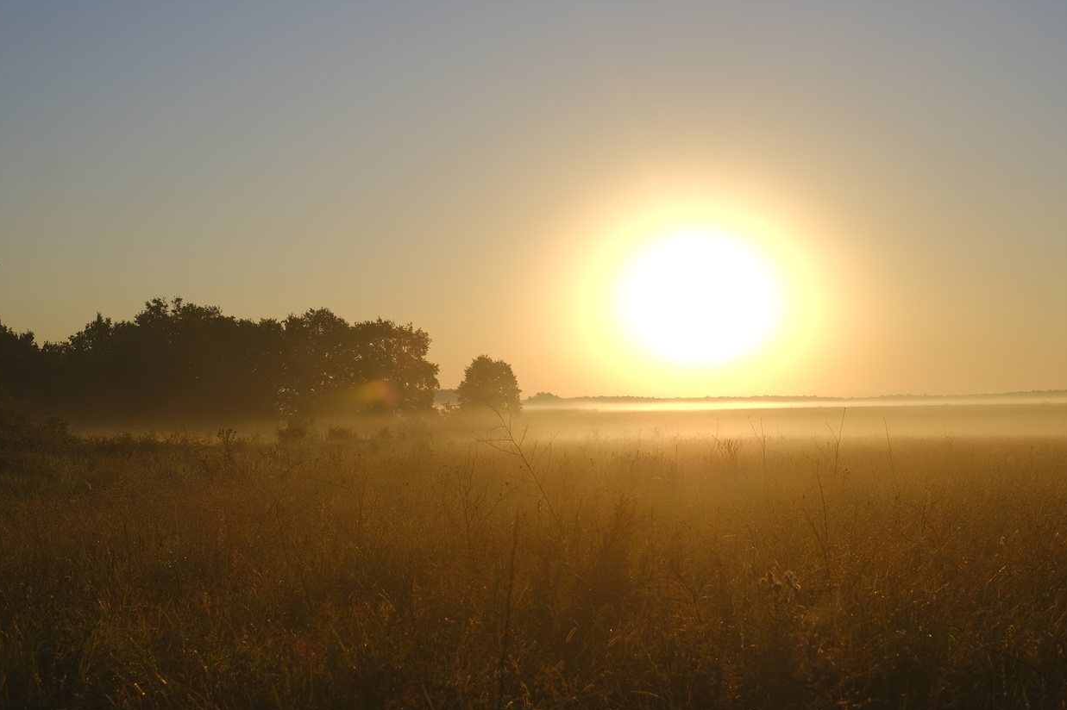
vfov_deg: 22.6
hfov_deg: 33.4
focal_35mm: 60
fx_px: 1778
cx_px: 551
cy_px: 343
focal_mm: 35
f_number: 5.6
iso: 160
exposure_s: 1/900
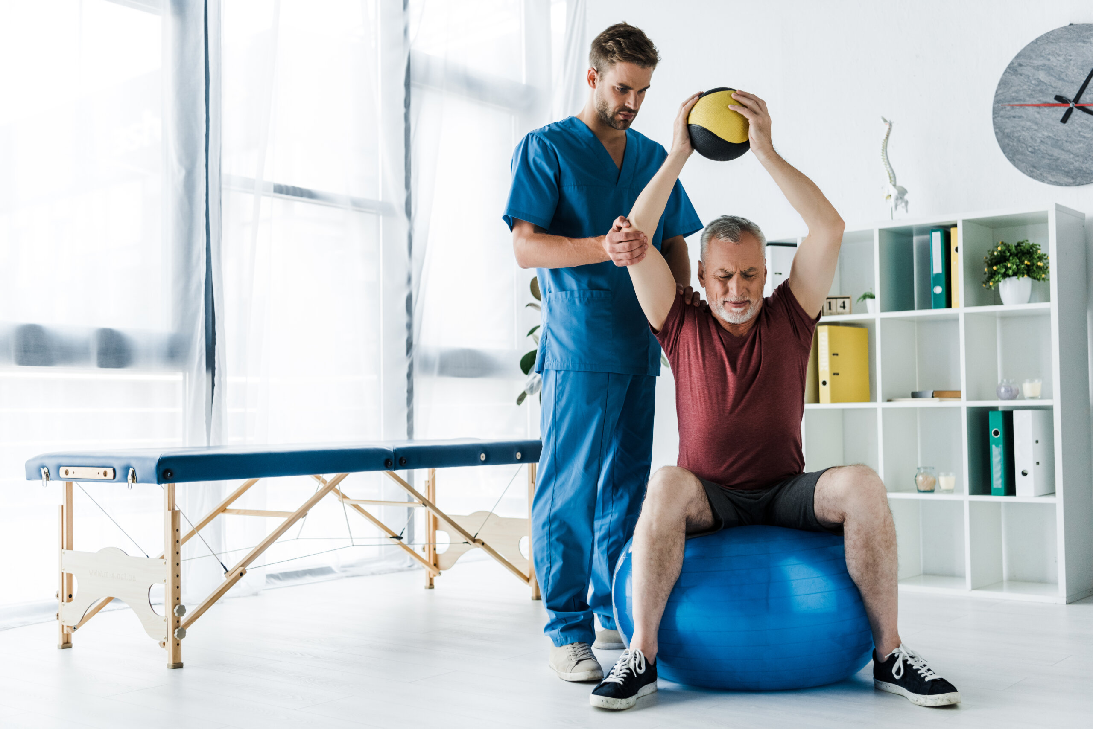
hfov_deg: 46.4
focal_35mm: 42
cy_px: 364
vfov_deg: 31.9
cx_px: 546
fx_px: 1276
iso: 640
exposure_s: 1/160
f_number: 2.8
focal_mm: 42
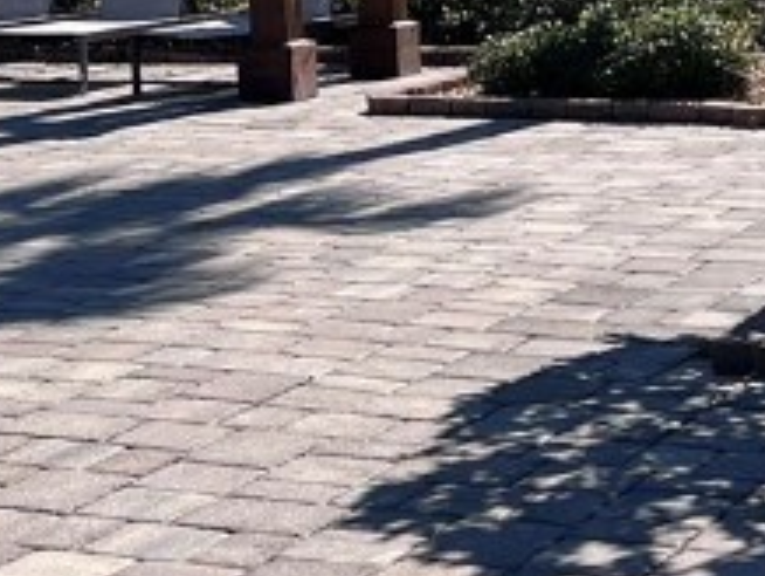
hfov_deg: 16.1
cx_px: 228
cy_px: 67
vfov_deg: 12.1
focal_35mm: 122
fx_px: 2699
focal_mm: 5.7
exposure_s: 1/4630
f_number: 1.5
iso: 50
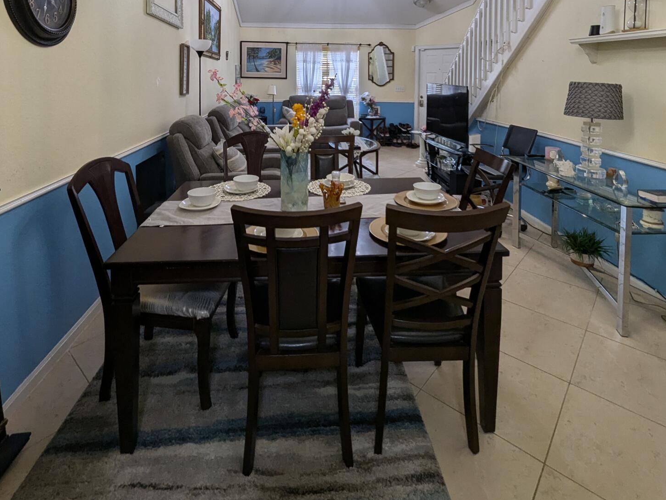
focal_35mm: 18
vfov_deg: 64.2
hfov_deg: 87.7
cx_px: 324
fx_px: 346
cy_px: 88
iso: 65
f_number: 2.2
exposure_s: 1/60
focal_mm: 1.95
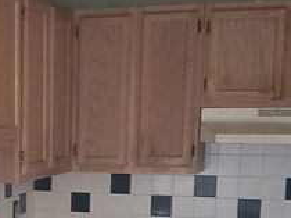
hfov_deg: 27.3
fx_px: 571
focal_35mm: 68
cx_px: 17
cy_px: 238
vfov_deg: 20.6
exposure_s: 1/40
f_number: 1.8
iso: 320
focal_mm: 6.7
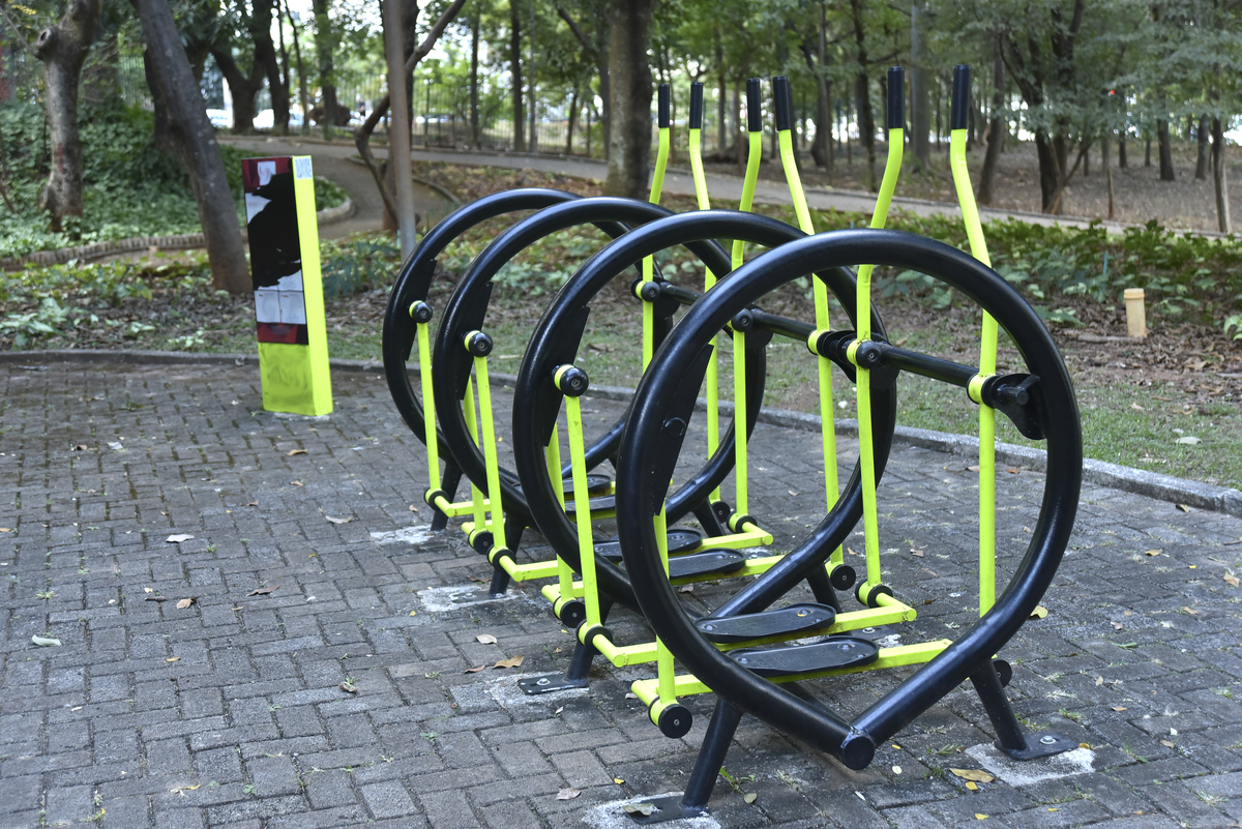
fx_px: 1553
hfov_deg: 43.6
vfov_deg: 29.9
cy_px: 414
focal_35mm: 45
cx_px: 621
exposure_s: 1/125
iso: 640
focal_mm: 45
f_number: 3.5
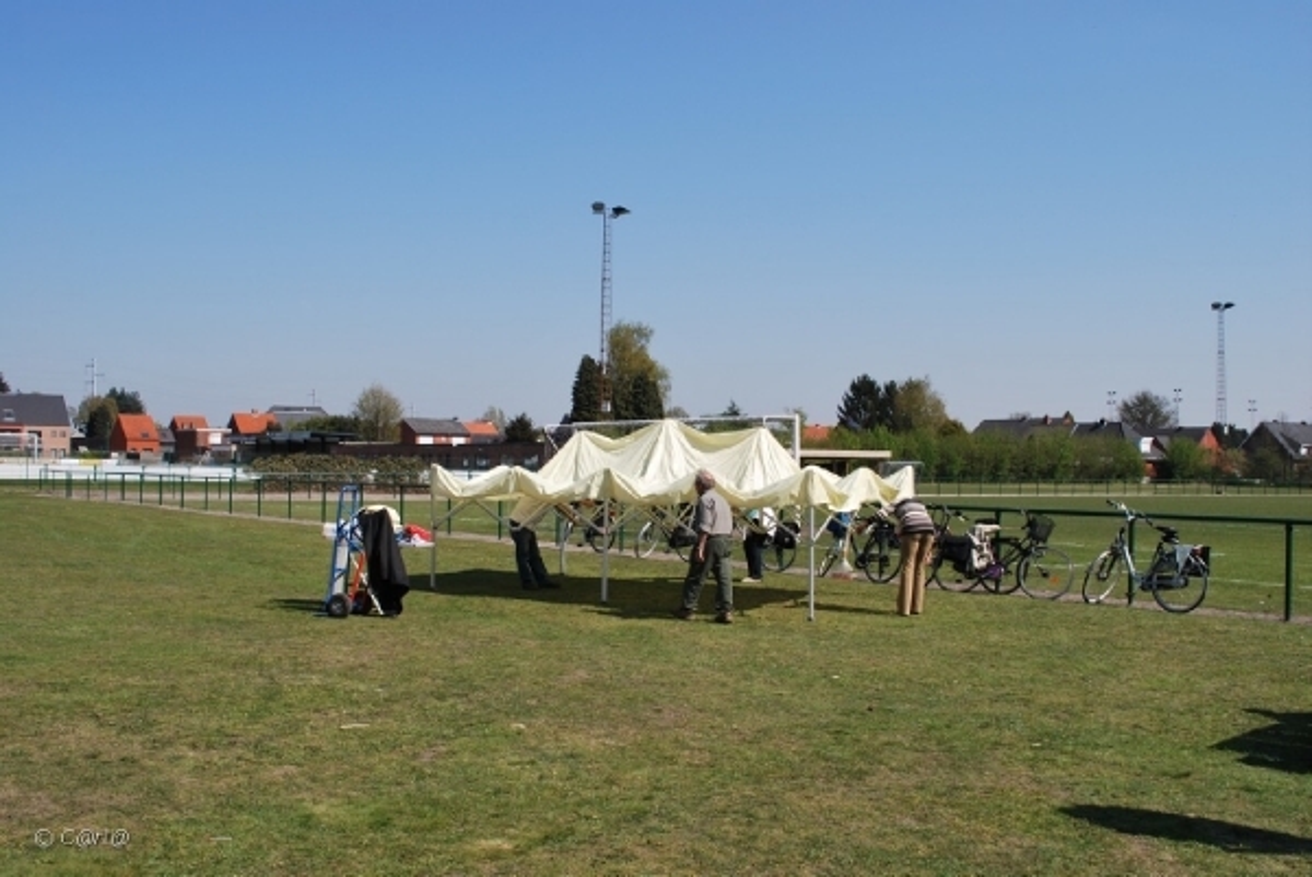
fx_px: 1313
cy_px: 438
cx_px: 656
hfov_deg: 53.1
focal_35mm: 36
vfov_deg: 36.9
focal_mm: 24
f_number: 8
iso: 100
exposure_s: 1/250
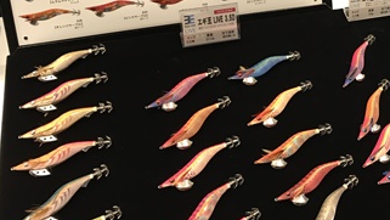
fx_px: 590
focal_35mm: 57
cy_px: 33
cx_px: 311
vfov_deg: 20.8
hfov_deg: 35.4
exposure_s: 1/15
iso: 40
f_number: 1.8
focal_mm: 3.99
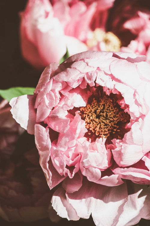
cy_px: 113
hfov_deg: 5.1
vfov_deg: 7.6
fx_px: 1690
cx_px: 75
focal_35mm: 270
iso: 400
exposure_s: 1/400
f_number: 9
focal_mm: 180
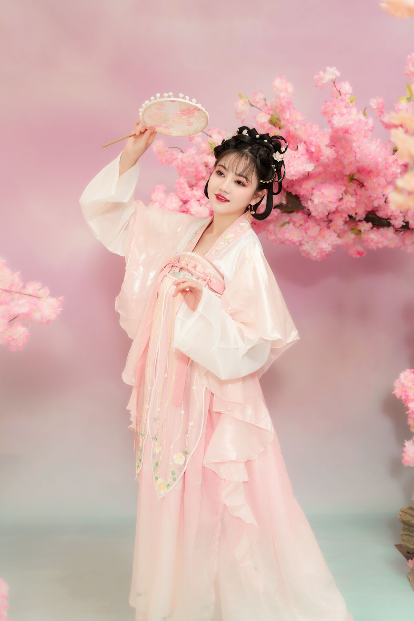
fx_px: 862
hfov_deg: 27.0
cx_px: 207
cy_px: 310
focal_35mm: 50
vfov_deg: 39.6
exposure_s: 1/100
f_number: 2.2
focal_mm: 50
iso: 100
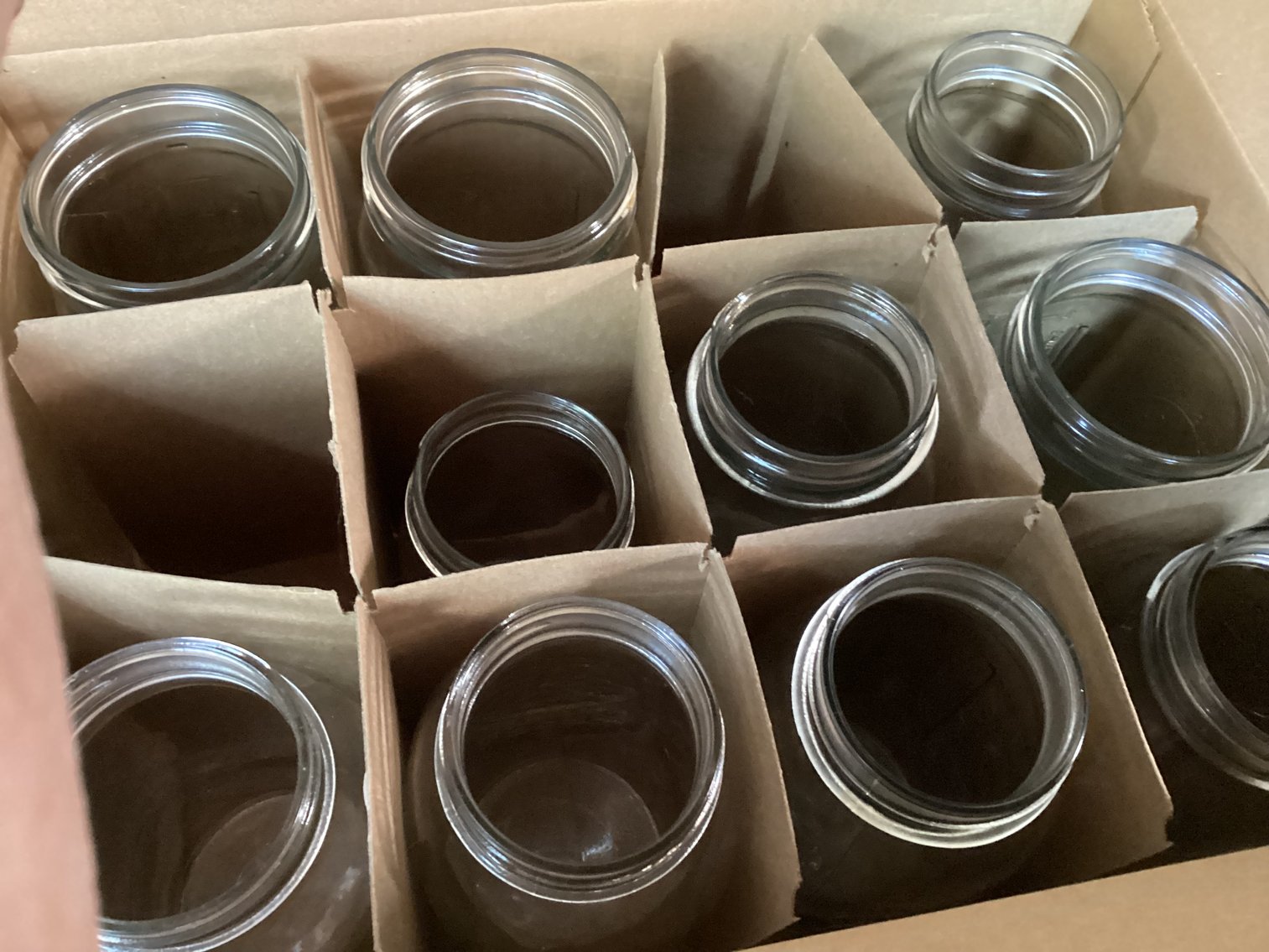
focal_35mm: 31
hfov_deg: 58.3
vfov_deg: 45.4
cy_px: 476
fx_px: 1137
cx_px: 634
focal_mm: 3.3
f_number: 2.4
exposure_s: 1/20
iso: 640
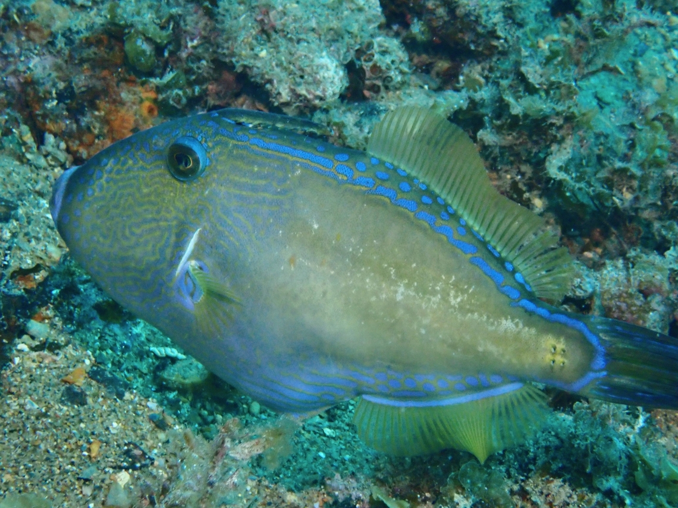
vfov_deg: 14.8
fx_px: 1959
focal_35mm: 100
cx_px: 339
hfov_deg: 19.6
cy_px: 254
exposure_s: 1/200
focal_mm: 18
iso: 800
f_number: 6.3
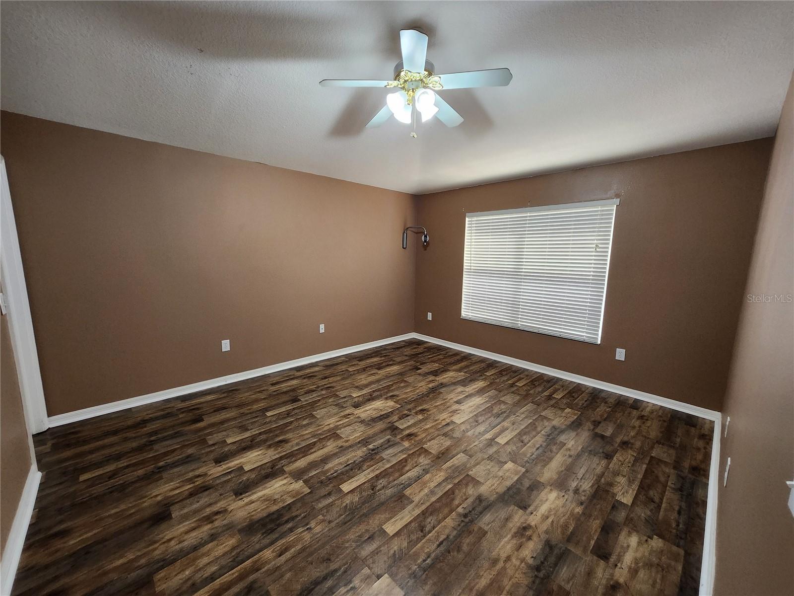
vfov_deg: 89.9
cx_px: 397
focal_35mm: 13
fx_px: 298
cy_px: 298
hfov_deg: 106.2
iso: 125
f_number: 2.2
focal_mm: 1.74
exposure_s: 1/60
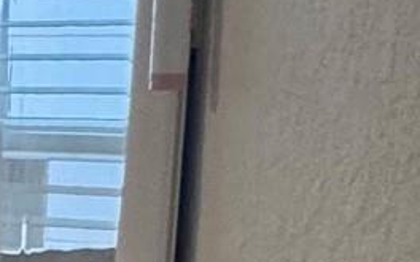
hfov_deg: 8.7
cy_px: 208
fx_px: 1316
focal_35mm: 115
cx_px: -1184
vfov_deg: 11.3
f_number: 2.2
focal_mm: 2.22
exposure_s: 1/120
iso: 200
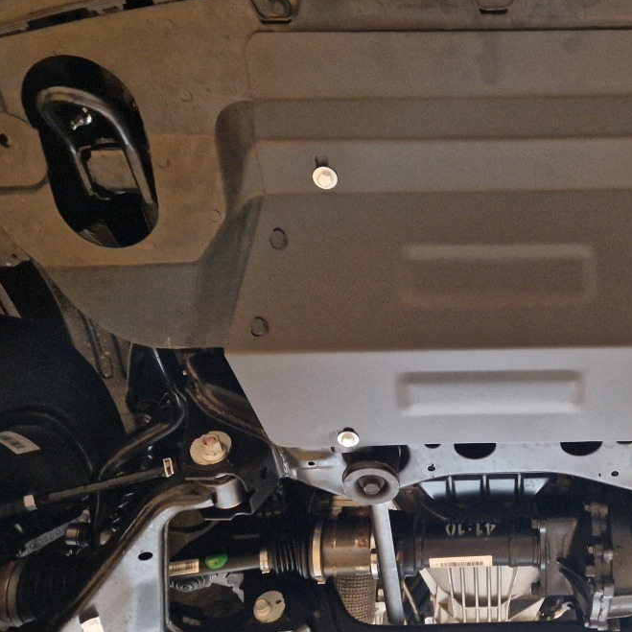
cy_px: 328
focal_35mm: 37
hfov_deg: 43.3
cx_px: 482
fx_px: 764
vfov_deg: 44.9
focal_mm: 5.4
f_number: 1.8
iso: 1600
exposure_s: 1/25
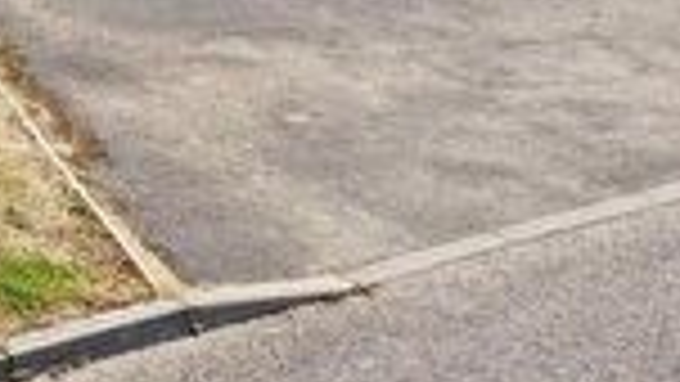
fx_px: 2453
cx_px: -874
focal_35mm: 136
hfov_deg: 12.7
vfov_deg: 8.2
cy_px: -537
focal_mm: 10.26
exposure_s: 1/320
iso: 100
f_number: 5.6
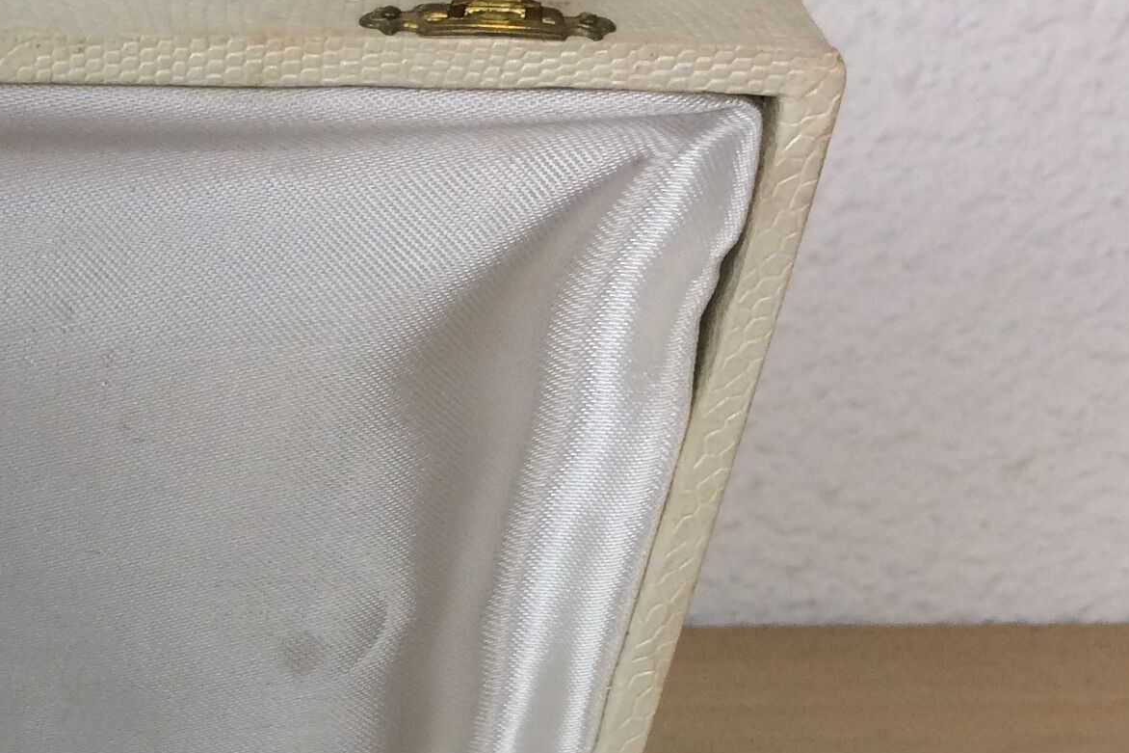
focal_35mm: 84
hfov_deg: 22.4
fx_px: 2634
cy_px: 914
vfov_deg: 15.6
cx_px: -216
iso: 64
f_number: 2.2
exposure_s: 1/100
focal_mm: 4.15
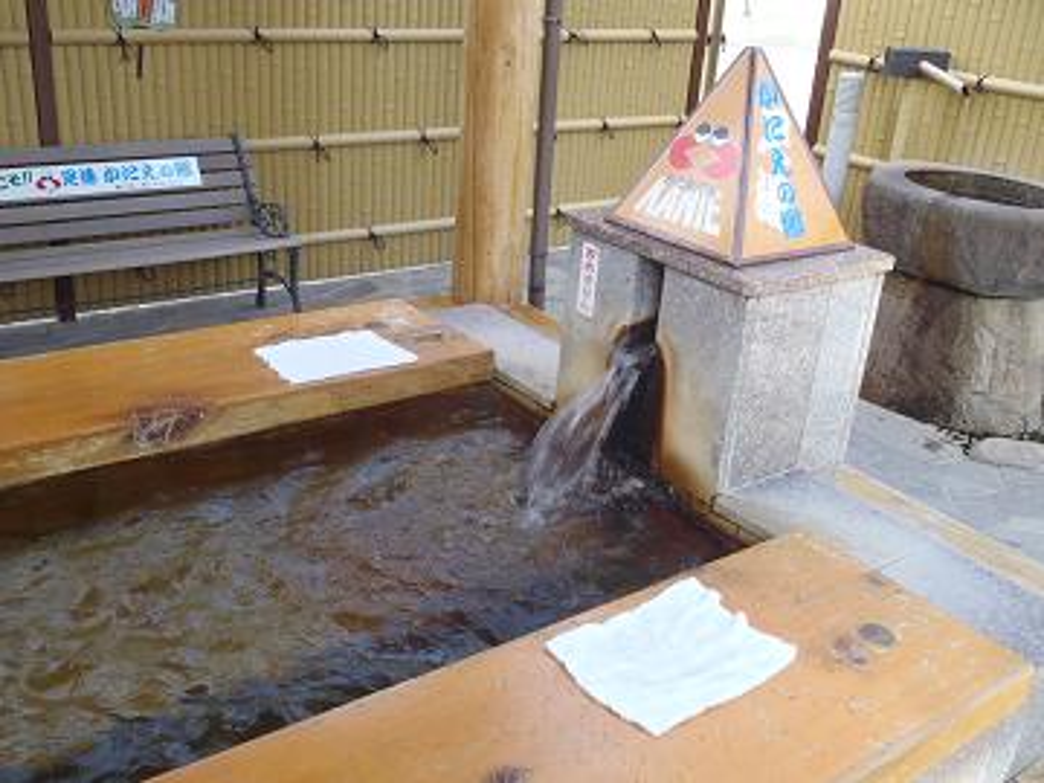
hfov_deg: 54.0
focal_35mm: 34
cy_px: 392
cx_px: 522
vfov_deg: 41.8
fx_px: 1025
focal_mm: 6.07
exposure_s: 1/50
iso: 80
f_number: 4.4
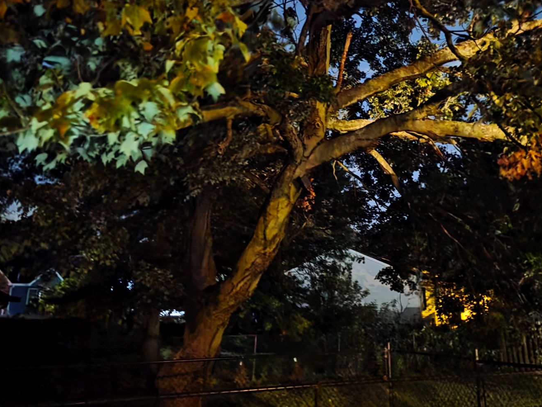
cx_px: 325
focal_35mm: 35
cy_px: 136
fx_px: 548
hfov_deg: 52.3
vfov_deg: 40.2
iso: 3200
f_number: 1.7
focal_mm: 6.3
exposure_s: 1/2
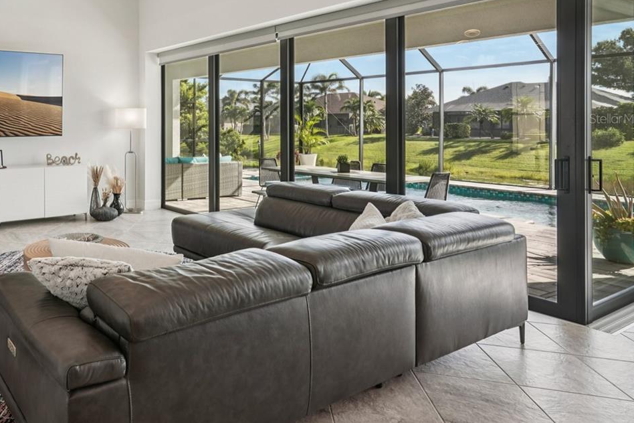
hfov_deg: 61.0
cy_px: 118
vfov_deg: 46.6
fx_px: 475
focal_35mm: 27
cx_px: 114
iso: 400
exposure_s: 1/60
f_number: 8
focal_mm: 16
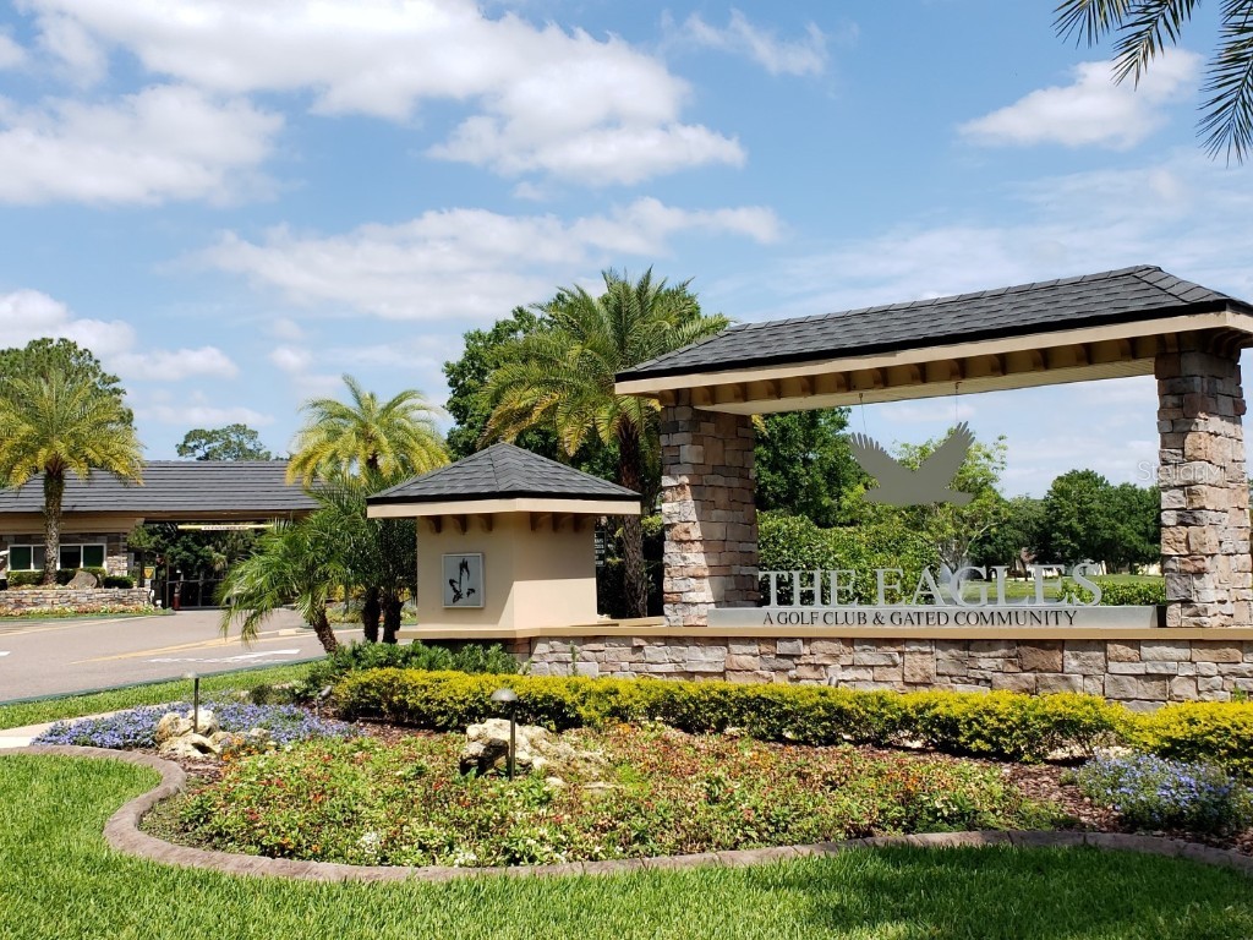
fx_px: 941
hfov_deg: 67.3
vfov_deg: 53.1
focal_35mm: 26
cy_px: 470
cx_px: 626
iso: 50
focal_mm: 4.3
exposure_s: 1/1170
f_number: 2.4
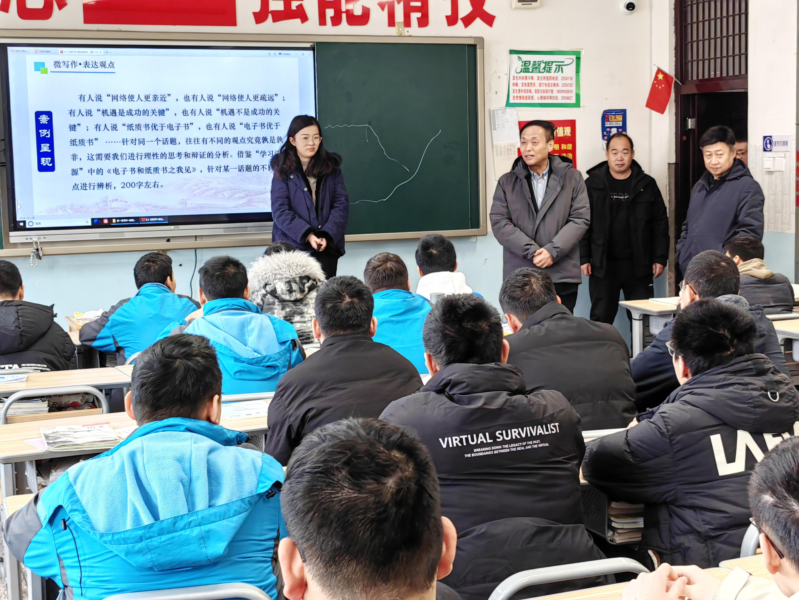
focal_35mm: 56
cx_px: 400
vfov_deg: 26.1
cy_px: 300
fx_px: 1293
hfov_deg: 34.3
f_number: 1.8
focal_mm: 5.54
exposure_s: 1/99.3
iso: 125
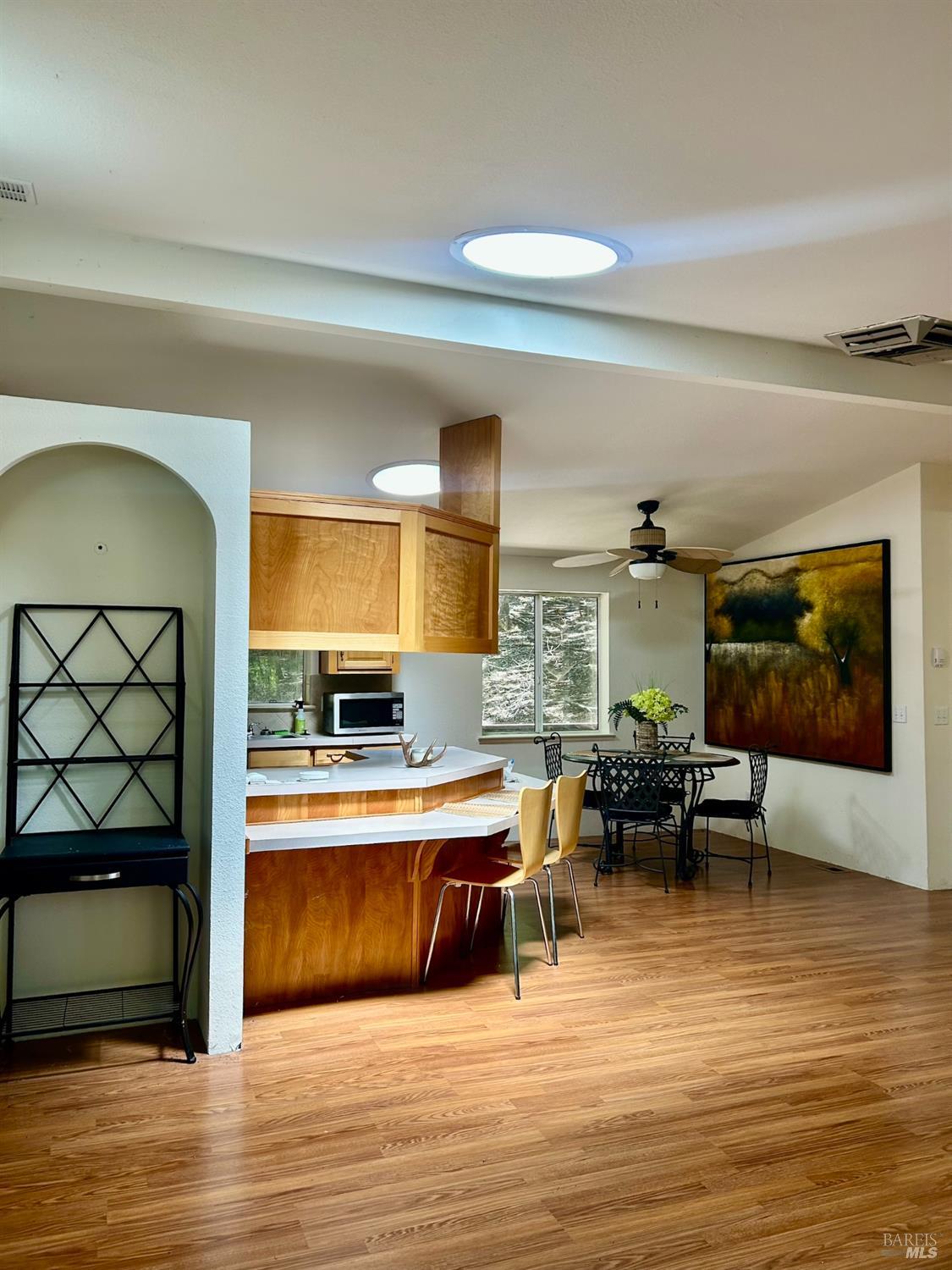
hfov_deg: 53.1
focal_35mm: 26
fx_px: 953
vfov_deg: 67.3
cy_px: 635
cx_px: 476
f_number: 1.5
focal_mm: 5.7
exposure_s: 1/120
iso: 100
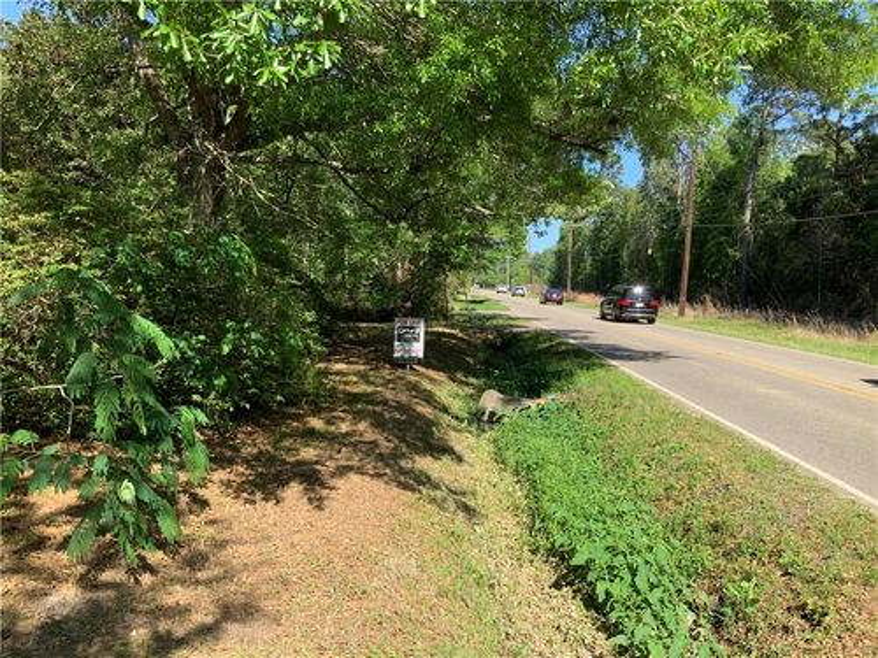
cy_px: 329
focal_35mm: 29
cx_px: 439
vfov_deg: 48.2
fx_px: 736
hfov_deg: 61.7
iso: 16
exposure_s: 1/674
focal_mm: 3
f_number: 1.8
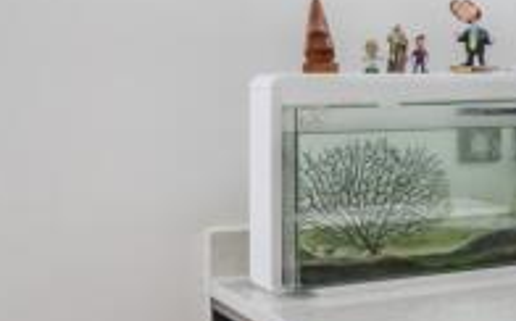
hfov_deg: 14.3
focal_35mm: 80
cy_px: 82
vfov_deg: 16.2
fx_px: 1124
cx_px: 1293
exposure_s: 1/25
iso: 100
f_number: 10
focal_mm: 15
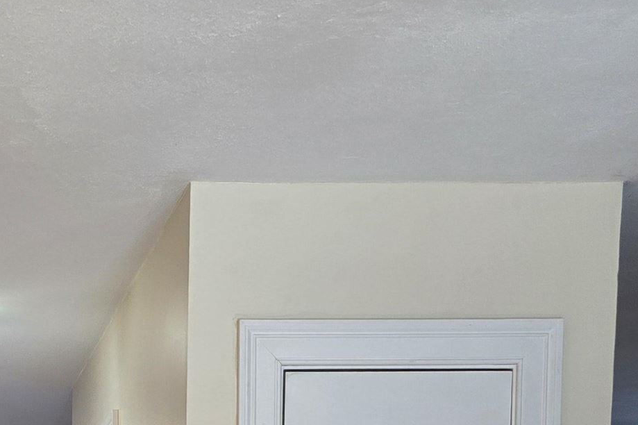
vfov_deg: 14.8
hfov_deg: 24.3
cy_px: 769
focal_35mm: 80
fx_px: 1417
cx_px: 10
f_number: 1.7
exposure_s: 1/120
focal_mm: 6.3
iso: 100
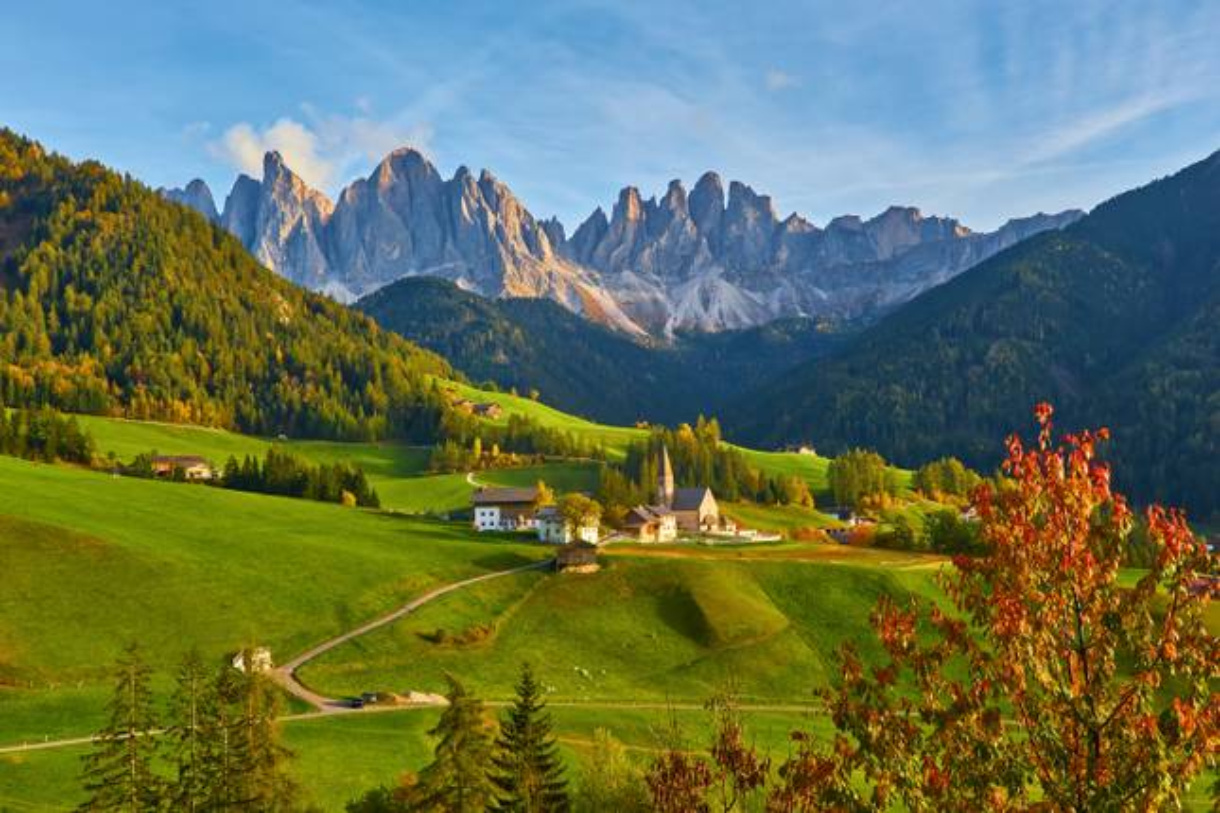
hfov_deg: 51.9
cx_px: 610
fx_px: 1254
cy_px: 406
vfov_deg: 35.9
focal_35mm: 37
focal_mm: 37
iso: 250
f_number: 10
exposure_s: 1/125
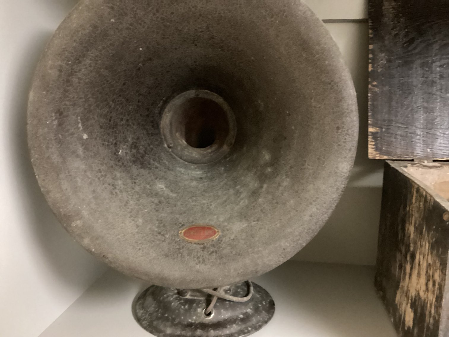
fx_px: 402
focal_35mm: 31
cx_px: 224
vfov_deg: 45.4
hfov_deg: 58.3
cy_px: 168
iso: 640
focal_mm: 3.3
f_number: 2.4
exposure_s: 1/15
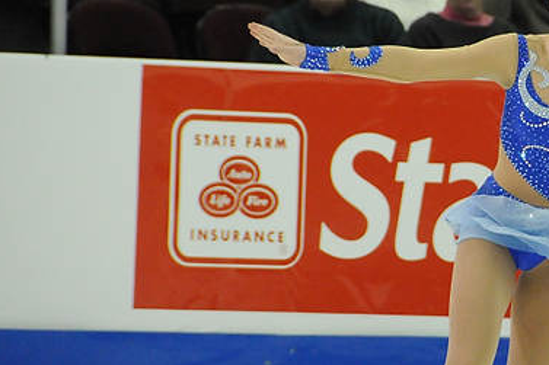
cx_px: 577
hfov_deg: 3.2
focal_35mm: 637
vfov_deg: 2.2
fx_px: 9710
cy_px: 225
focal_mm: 200
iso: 3200
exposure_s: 1/800
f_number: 5.6
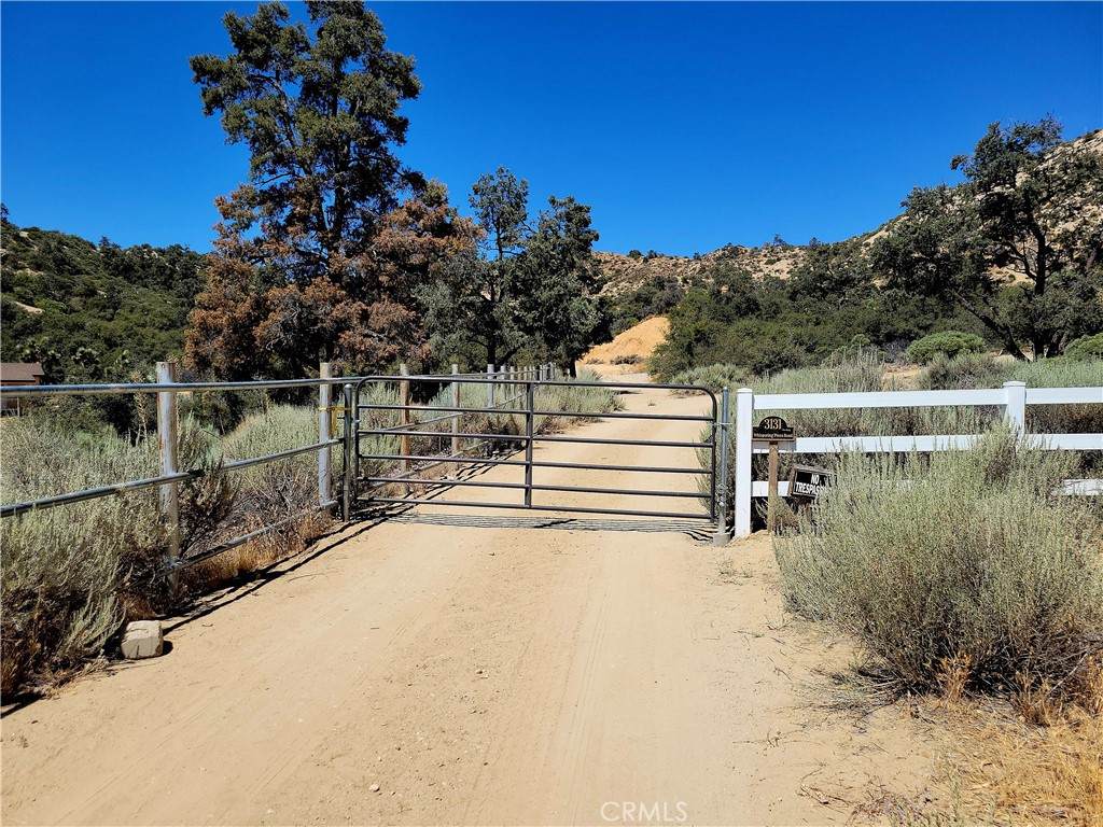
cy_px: 414
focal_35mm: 26
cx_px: 552
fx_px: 828
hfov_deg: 67.3
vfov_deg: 53.1
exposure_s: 1/3333
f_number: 1.8
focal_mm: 5.4
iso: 40
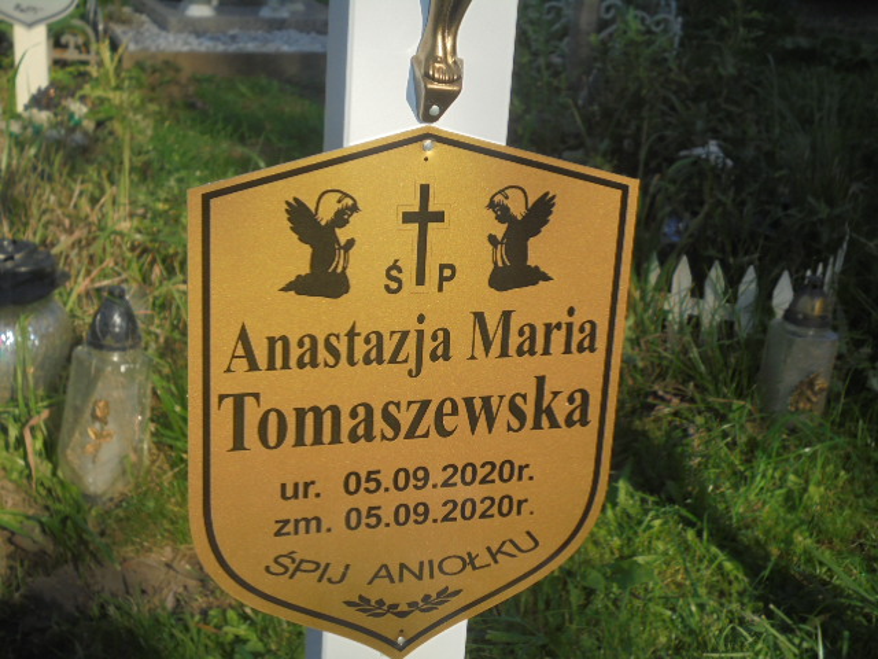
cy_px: 330
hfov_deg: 34.3
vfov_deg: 26.1
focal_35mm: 56
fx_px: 1420
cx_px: 439
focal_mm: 10.1
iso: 100
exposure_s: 1/500
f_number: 5.2
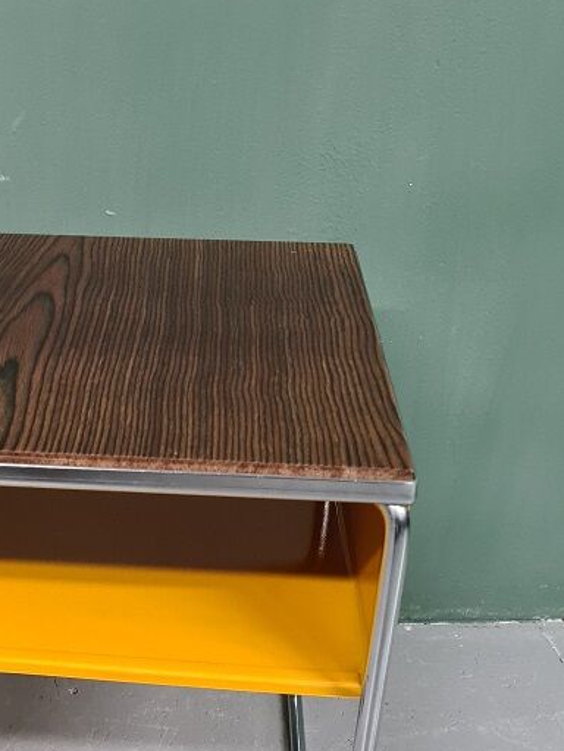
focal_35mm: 61
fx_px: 1324
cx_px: 19
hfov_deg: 23.2
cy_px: 558
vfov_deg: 31.1
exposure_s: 1/33
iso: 640
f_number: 1.8
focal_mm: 5.4
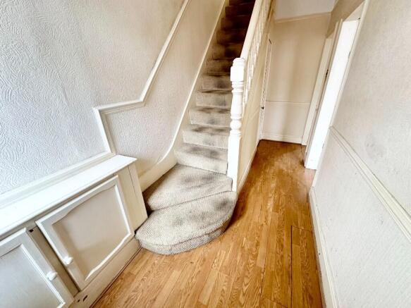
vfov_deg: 85.7
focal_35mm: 14
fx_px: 166
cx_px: 206
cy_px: 154
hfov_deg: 102.1
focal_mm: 2.22
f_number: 2.2
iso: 320
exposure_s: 1/68
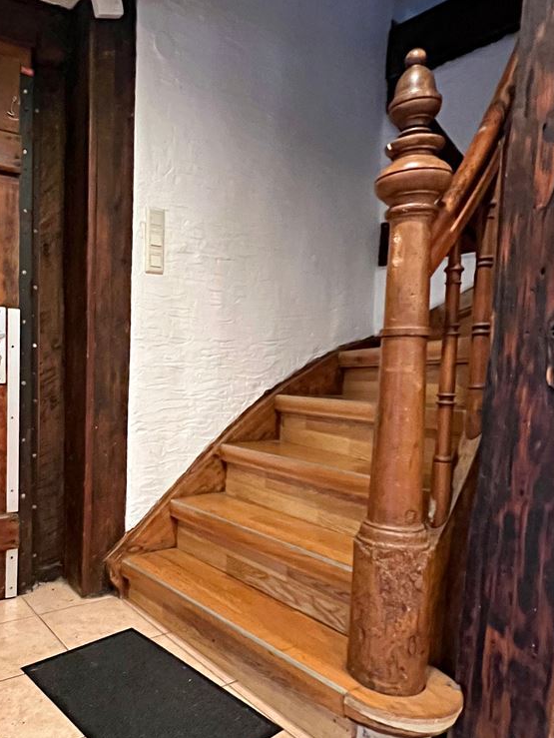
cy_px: 409
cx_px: 131
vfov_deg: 71.4
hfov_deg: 53.9
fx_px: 512
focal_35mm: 24
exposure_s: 1/50
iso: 1000
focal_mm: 1.57
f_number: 1.8
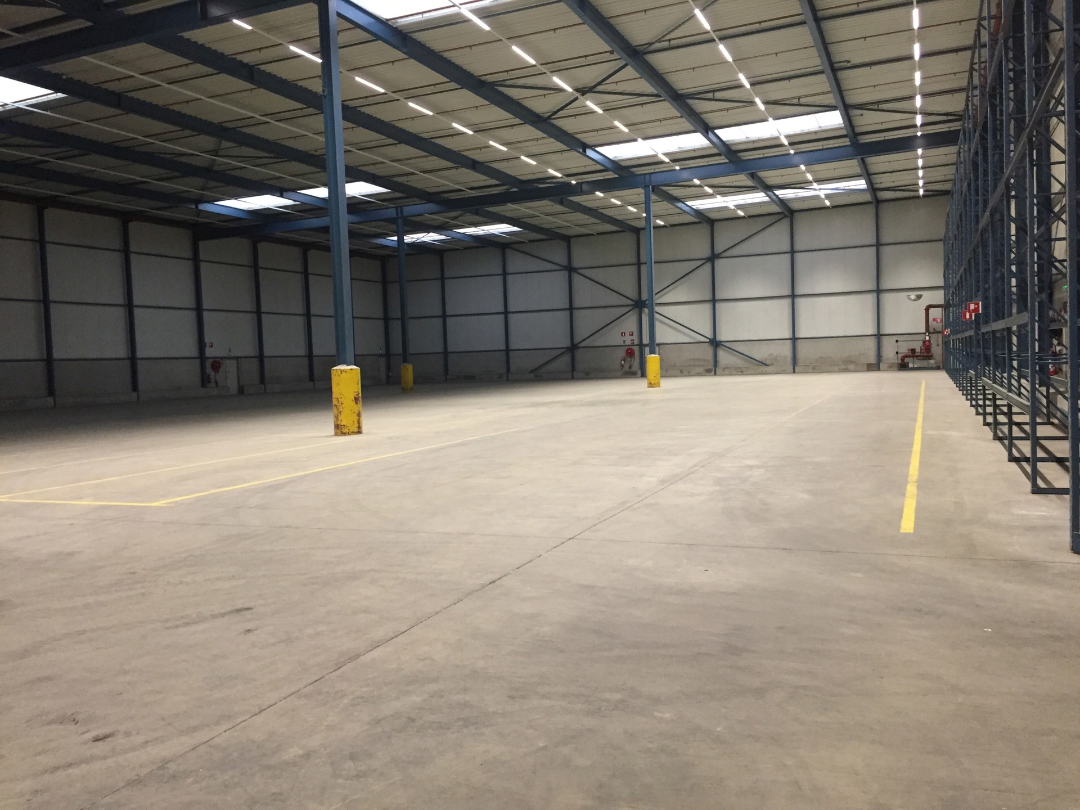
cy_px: 405
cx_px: 540
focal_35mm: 29
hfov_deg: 61.7
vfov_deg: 48.2
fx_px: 905
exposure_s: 1/33
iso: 250
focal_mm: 4.15
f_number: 2.2
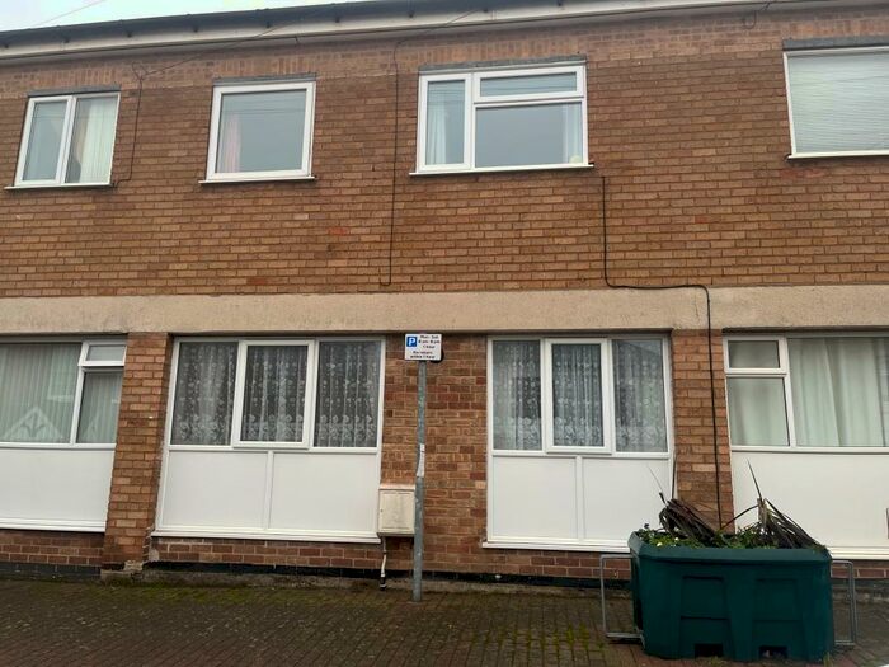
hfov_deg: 67.3
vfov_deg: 53.1
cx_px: 444
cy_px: 334
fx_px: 668
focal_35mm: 26
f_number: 1.6
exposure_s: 1/116
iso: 125
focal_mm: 5.1
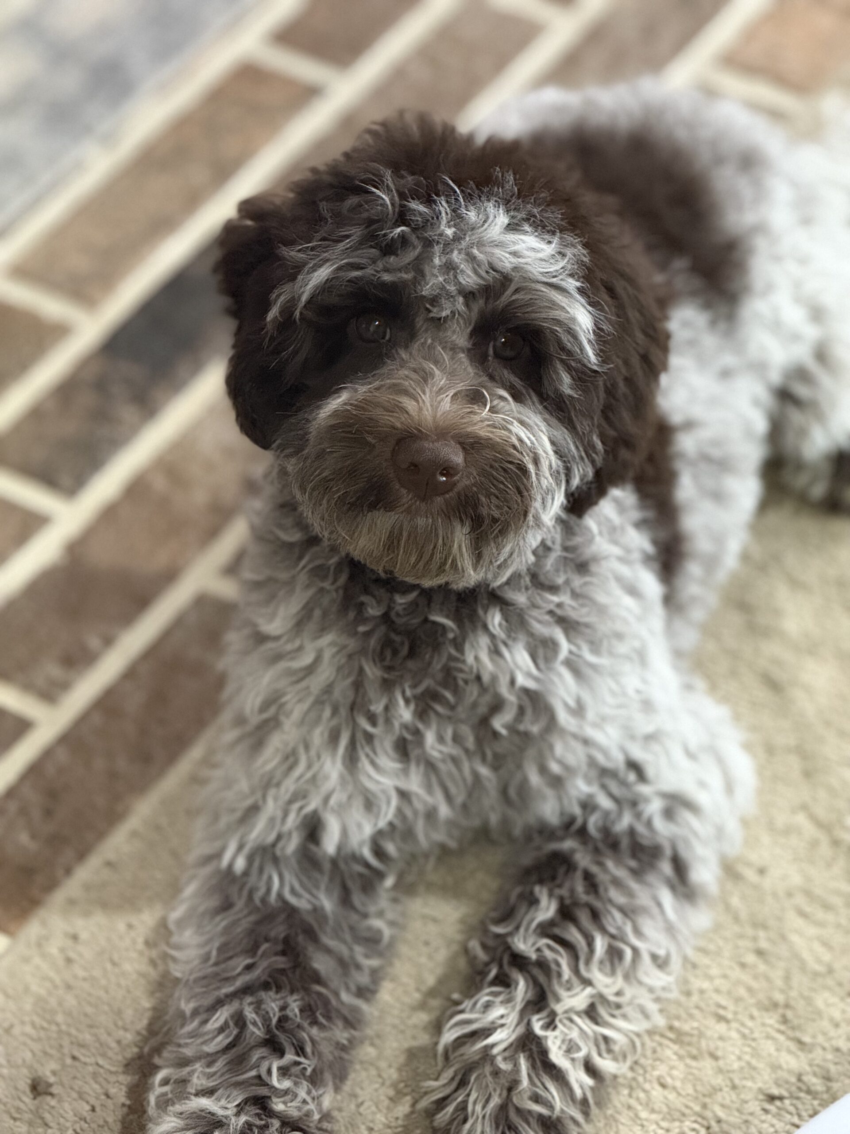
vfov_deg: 16.4
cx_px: 425
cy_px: 567
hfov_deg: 12.3
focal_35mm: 120
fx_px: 3929
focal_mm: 15.66
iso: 1000
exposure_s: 1/40
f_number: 2.8
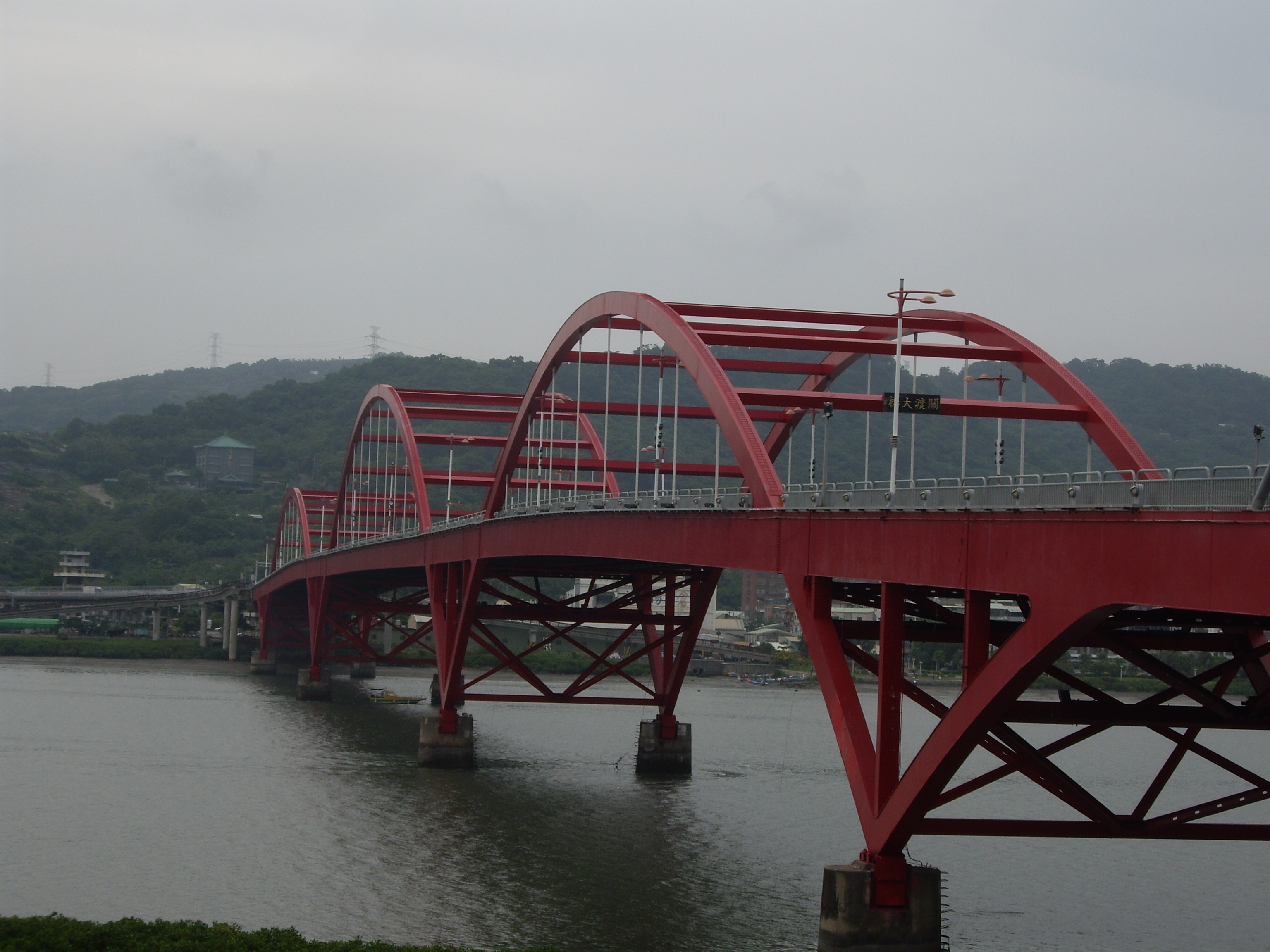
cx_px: 635
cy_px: 476
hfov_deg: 24.7
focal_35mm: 79
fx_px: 2898
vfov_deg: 18.7
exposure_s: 1/250
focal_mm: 12.8
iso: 50
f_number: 6.5
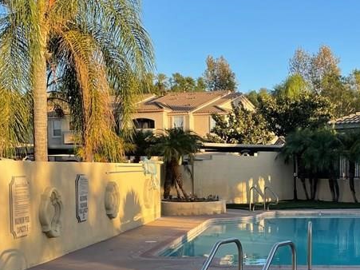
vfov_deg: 24.4
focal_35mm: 59
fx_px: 613
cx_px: 279
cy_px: 217
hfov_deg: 32.0
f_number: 1.6
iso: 32
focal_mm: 4.2
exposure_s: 1/895
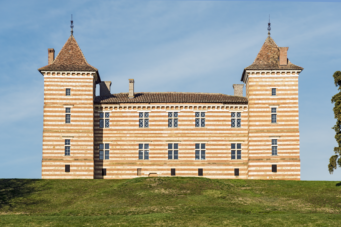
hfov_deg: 17.1
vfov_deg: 11.4
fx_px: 1137
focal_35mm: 120
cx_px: 170
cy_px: 114
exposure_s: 1/500
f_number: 8
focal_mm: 120
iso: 100
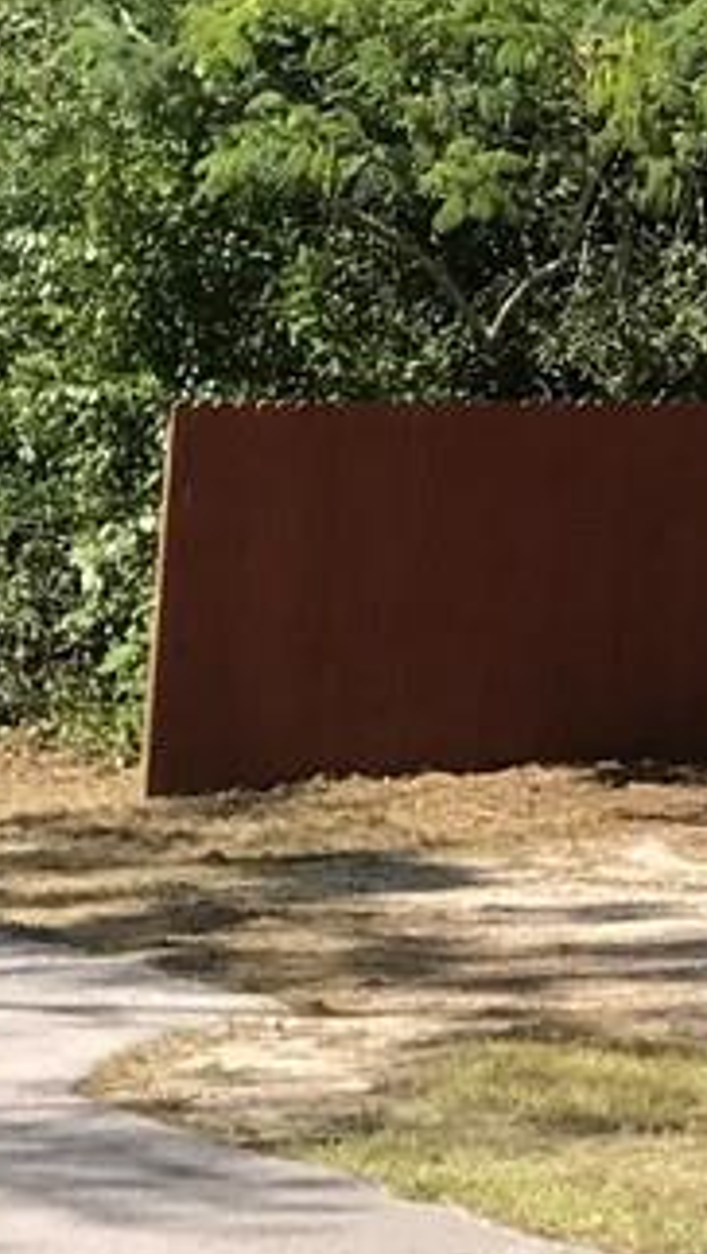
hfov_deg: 7.3
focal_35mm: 151
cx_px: 2001
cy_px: -361
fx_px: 5026
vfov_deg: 13.7
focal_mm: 3.99
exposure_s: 1/921
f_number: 1.8
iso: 20
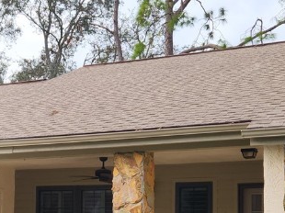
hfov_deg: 25.5
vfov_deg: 18.8
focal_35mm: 76
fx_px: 625
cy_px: 220
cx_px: 83
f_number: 1.8
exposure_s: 1/250
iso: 20
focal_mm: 5.4
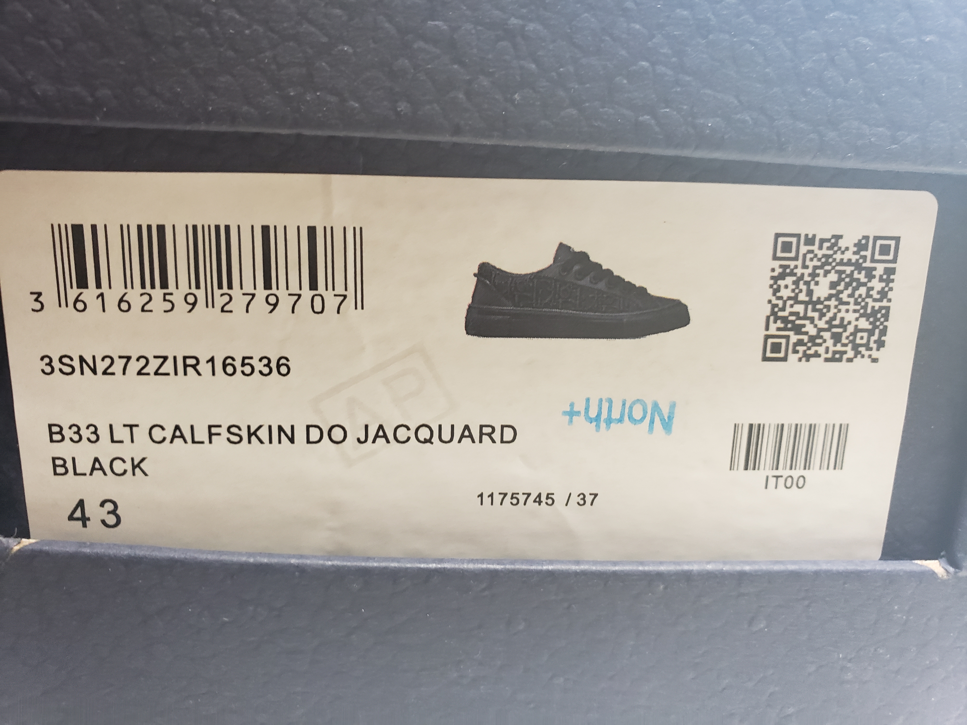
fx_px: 726
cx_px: 484
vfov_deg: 53.1
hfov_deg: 67.3
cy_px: 362
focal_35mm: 26
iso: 320
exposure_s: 1/100
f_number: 2.4
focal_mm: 4.3
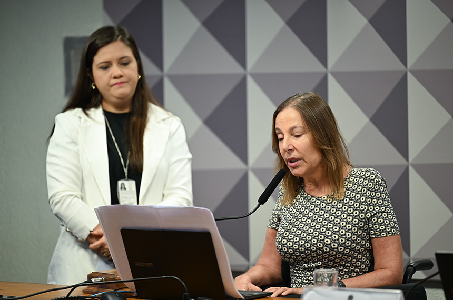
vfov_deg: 7.4
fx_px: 2324
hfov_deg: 11.1
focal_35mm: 185
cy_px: 150
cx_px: 226
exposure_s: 1/125
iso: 1000
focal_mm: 185
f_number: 2.8
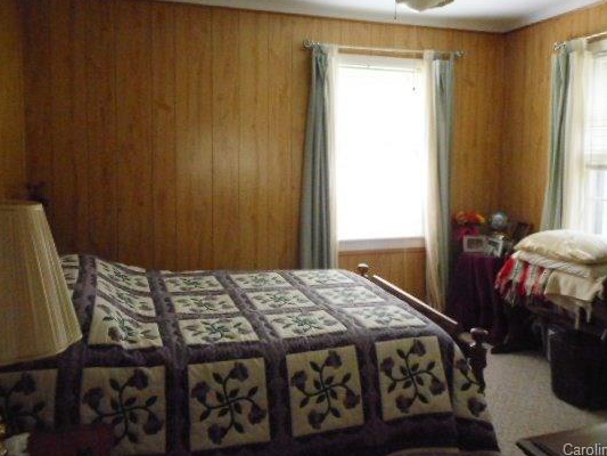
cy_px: 187
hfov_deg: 59.9
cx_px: 329
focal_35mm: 30
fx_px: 526
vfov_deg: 46.6
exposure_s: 1/25
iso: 400
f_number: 3.7
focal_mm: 4.5
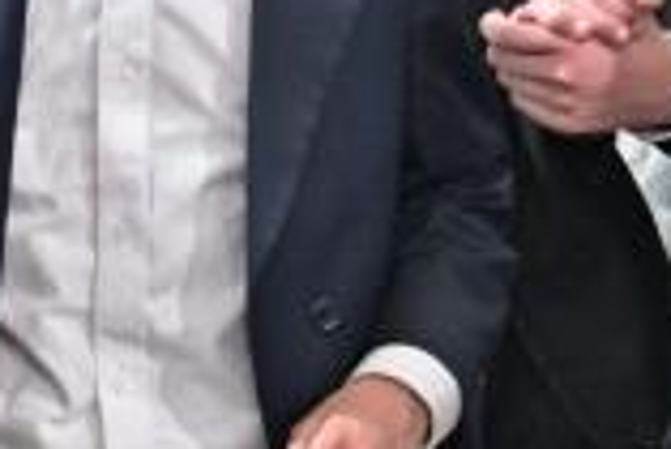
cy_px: -100
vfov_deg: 4.7
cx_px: 1590
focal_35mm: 293
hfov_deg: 6.7
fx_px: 5466
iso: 800
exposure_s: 1/160
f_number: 4
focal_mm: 45
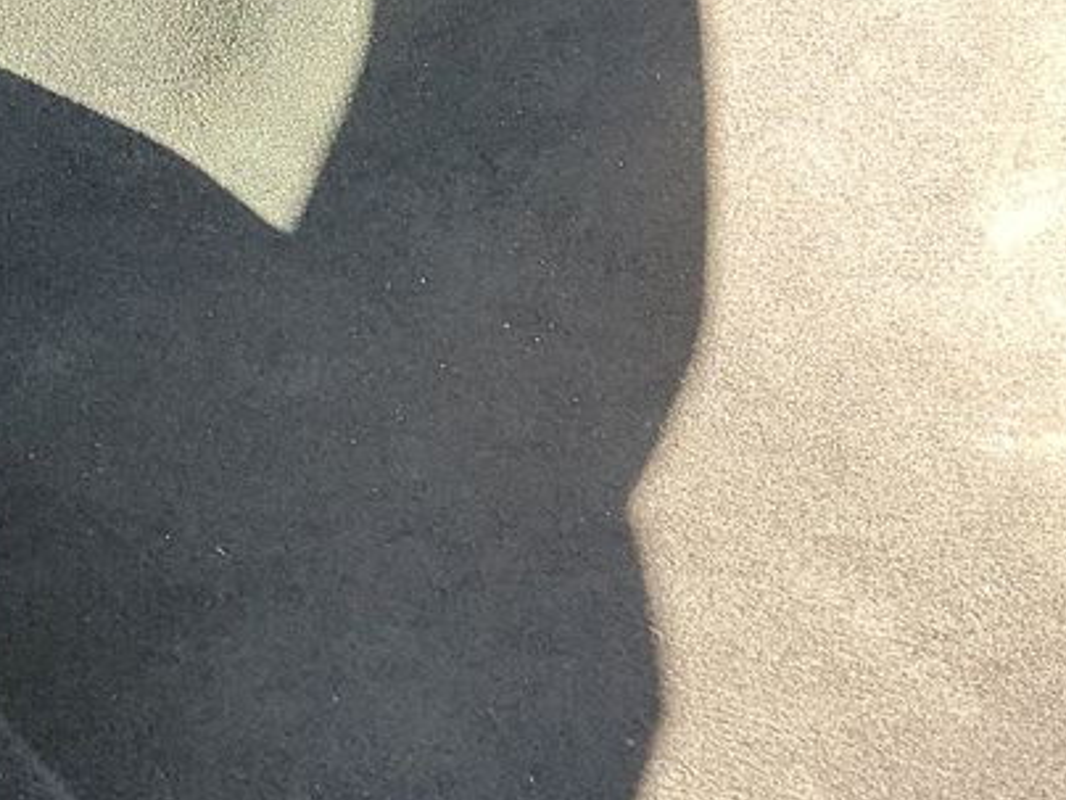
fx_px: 2926
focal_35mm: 95
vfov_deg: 15.1
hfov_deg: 18.6
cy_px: -106
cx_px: -454
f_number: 1.8
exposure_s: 1/59
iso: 64
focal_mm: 6.7
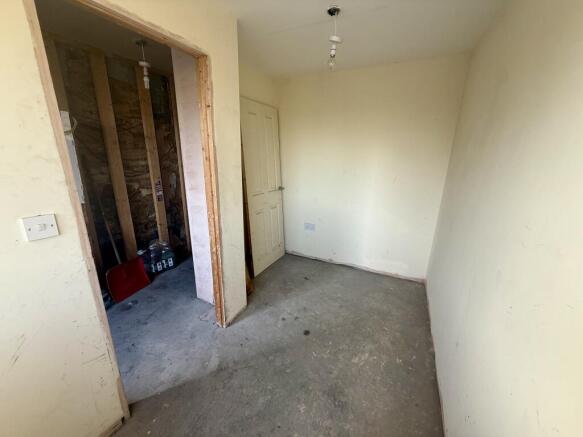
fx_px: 236
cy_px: 218
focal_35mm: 14
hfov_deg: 102.1
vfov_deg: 85.7
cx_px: 292
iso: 100
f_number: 2.2
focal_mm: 2.22
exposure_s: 1/99
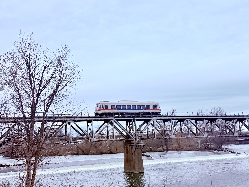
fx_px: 345
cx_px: 124
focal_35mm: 48
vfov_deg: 30.3
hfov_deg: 39.7
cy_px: 94
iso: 64
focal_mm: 6.76
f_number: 1.78
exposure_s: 1/7874
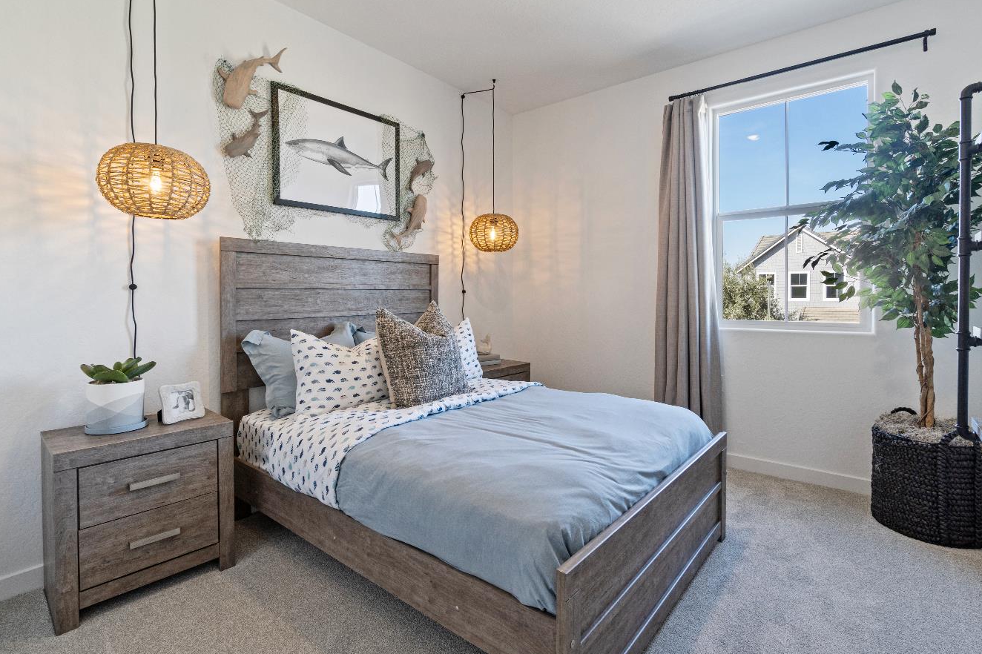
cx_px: 504
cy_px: 306
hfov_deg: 93.3
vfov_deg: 70.3
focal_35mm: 17
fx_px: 464
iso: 250
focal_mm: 10
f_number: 9
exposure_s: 1/6
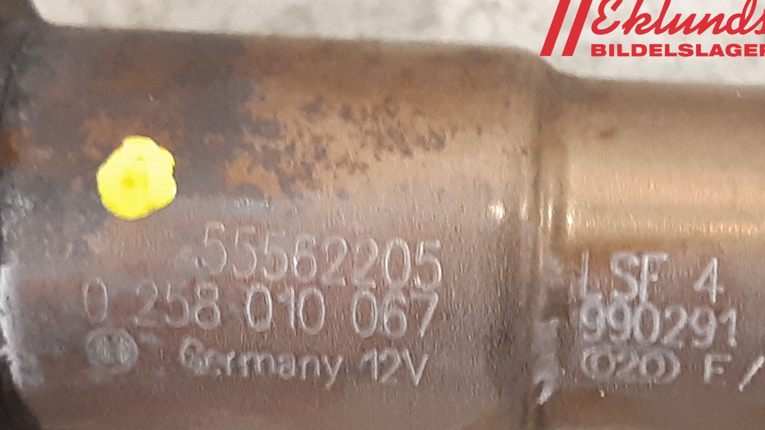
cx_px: 383
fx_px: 588
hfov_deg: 66.1
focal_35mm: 29
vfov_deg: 39.7
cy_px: 285
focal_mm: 3.93
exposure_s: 1/25
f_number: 1.7
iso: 250
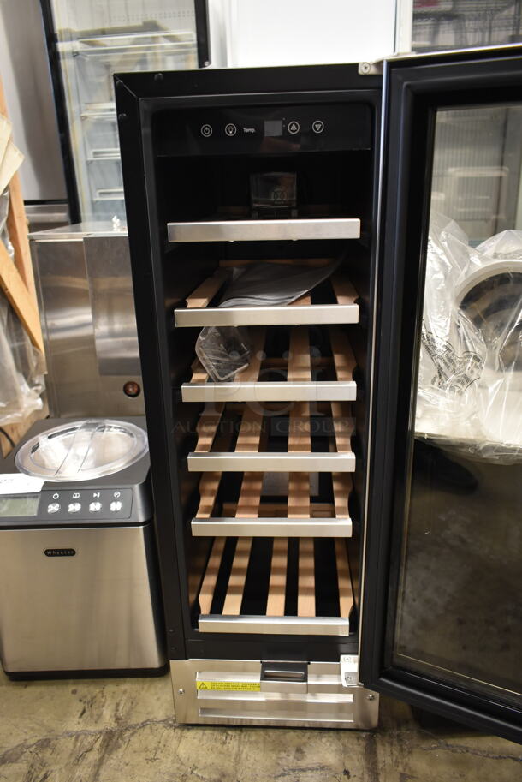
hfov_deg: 48.0
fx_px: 586
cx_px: 261
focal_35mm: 27
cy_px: 391
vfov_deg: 67.3
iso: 1100
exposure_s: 1/30
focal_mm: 18
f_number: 3.5
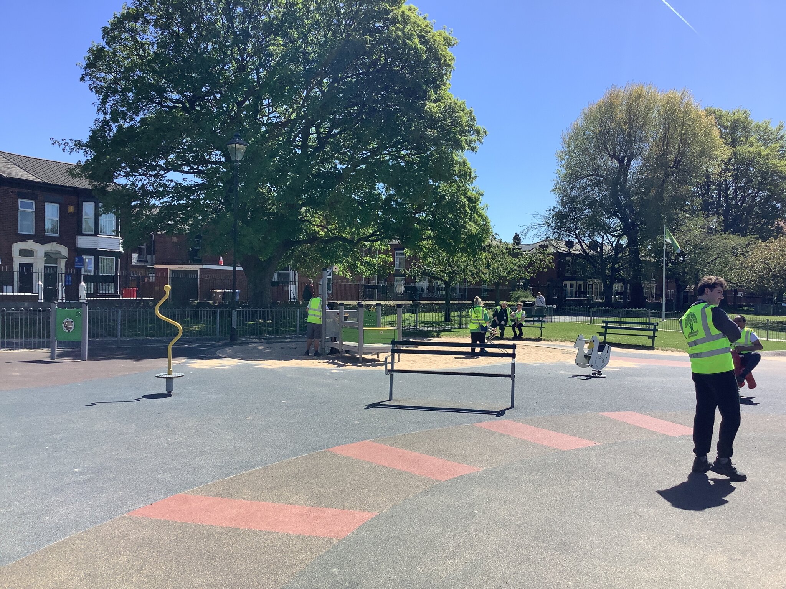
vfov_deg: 45.4
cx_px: 393
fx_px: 704
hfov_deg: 58.4
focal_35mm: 31
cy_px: 294
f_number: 2.4
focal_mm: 3.3
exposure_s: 1/1087
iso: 25
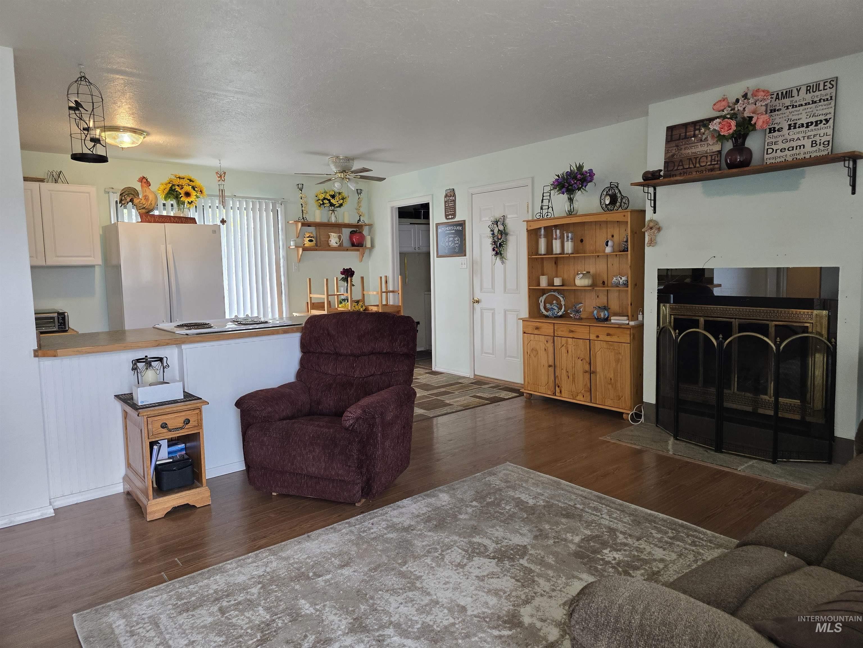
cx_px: 432
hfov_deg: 73.9
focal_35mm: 23
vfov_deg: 58.9
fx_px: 573
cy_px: 324
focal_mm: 6.3
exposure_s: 1/120
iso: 250
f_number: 1.7
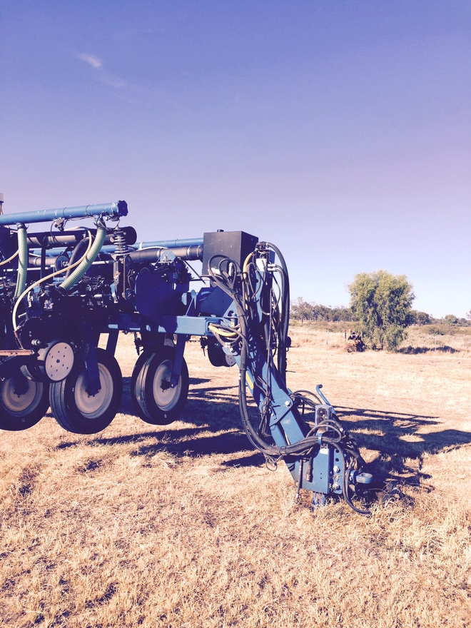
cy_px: 314
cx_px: 236
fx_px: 526
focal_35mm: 29
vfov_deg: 61.7
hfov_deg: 48.2
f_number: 2.2
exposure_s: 1/1799
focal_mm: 4.15
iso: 32
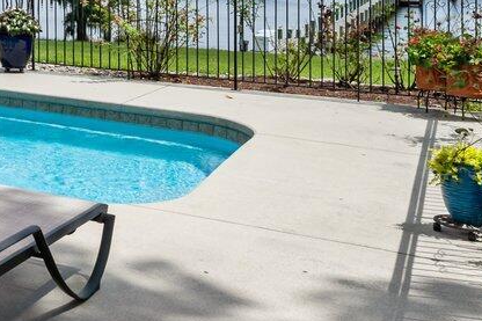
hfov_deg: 24.1
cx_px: -207
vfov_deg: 18.4
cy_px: -89
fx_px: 923
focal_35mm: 69
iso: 250
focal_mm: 14
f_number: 9
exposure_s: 1/500
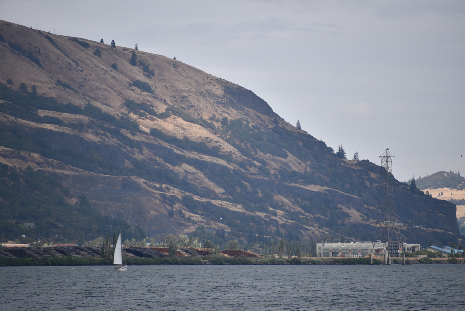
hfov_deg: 6.9
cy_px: 156
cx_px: 232
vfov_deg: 4.6
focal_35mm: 300
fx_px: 3876
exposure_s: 1/640
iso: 125
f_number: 5.6
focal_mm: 300
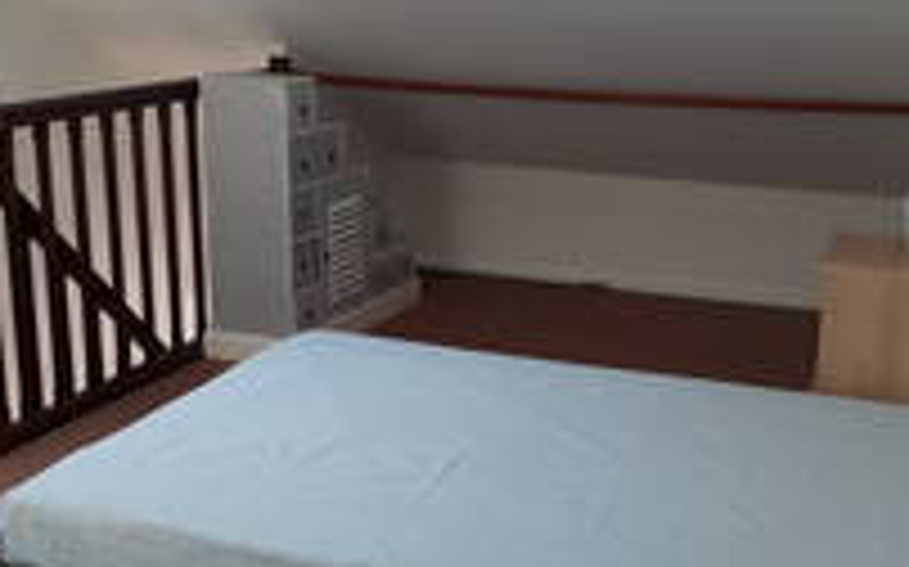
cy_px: 284
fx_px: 1263
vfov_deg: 25.3
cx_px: 495
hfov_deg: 39.6
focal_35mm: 51
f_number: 1.9
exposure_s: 1/33
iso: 64
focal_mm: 3.6
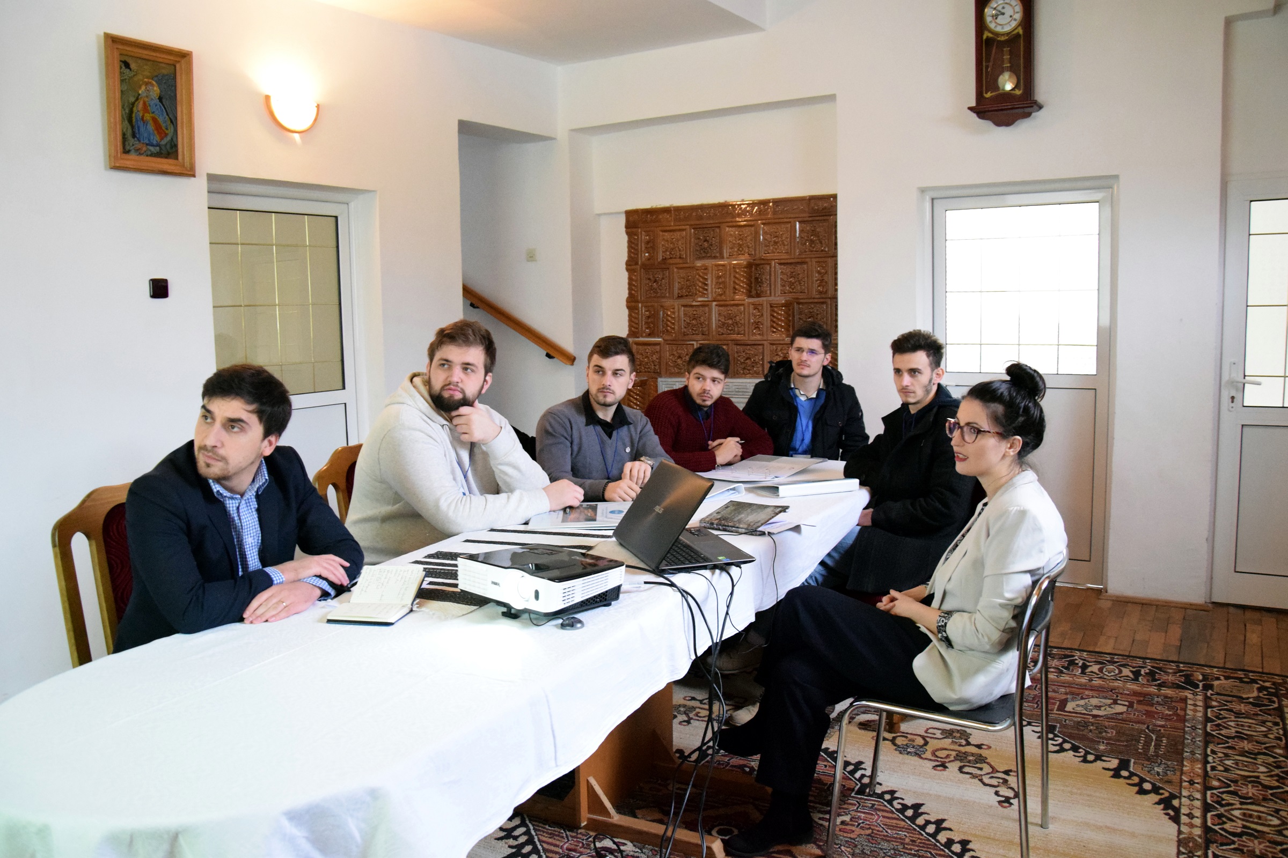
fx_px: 966
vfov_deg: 47.9
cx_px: 644
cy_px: 429
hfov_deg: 67.4
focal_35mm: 27
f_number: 4.5
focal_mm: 18
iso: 5000
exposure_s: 1/100
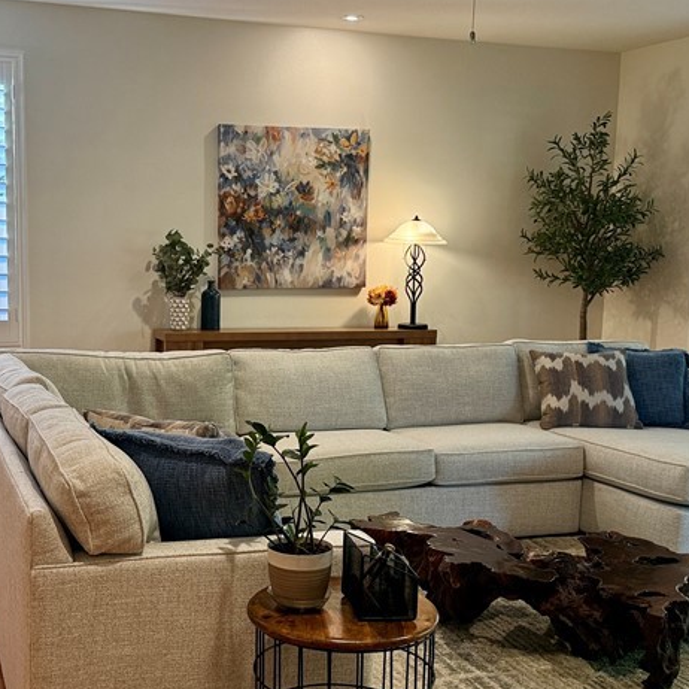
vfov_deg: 36.0
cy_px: 371
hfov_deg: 35.8
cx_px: 245
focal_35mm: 47
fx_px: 1058
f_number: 1.78
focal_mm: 6.76
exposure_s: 1/120
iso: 160
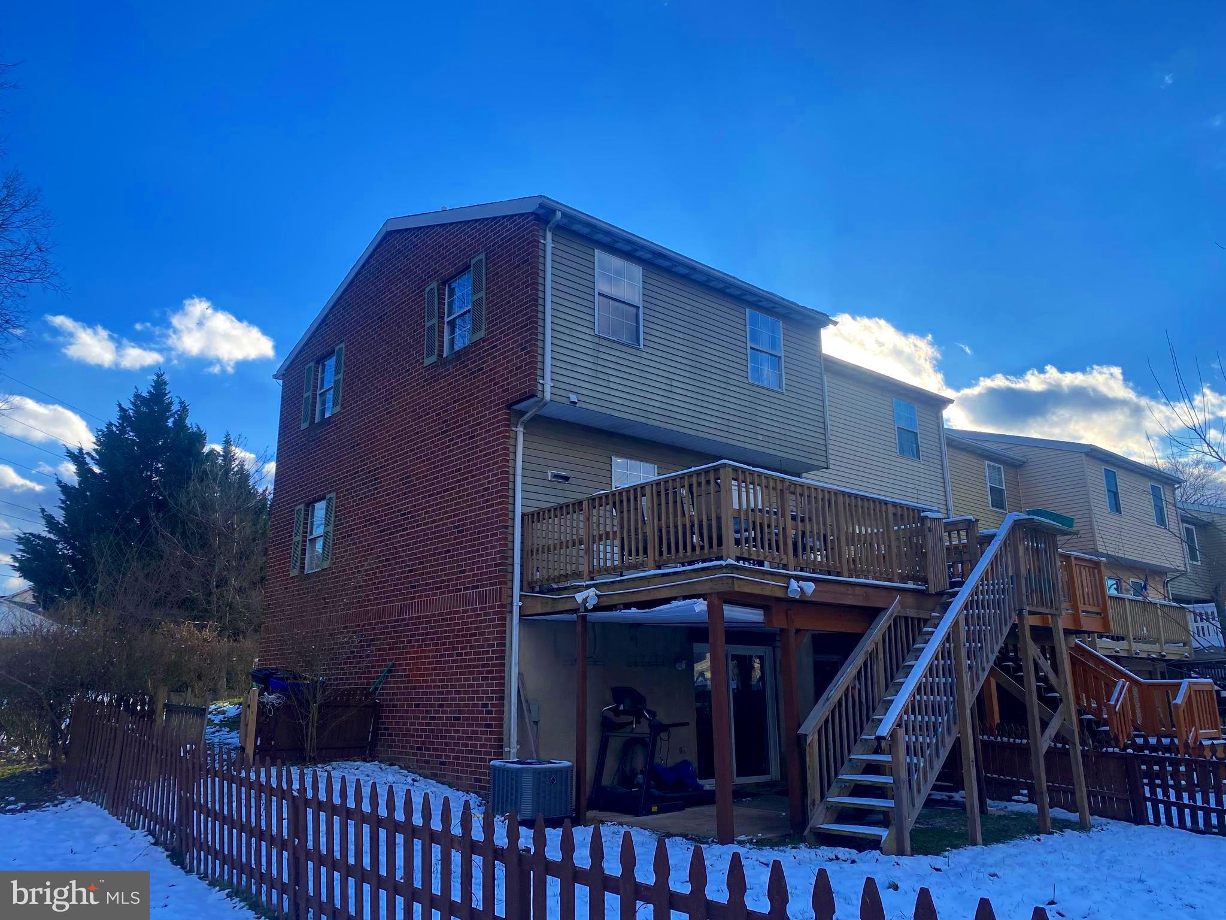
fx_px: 921
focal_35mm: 26
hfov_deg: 67.3
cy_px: 460
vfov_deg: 53.1
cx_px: 613
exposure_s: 1/2141
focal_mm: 4.25
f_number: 1.8
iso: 32
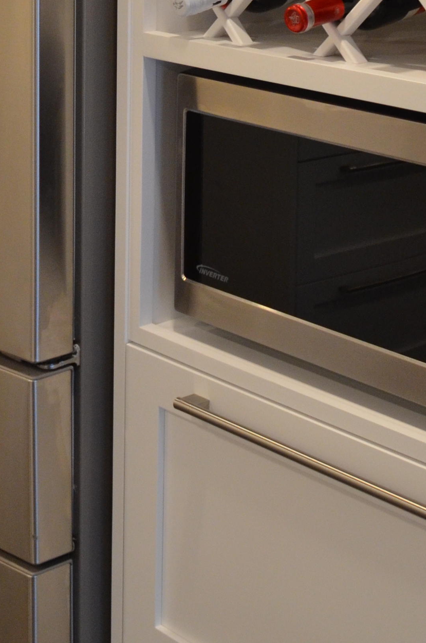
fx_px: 1462
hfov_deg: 16.5
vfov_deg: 23.7
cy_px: -4
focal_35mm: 82
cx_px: 119
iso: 800
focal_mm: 18
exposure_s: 1/60
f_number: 4
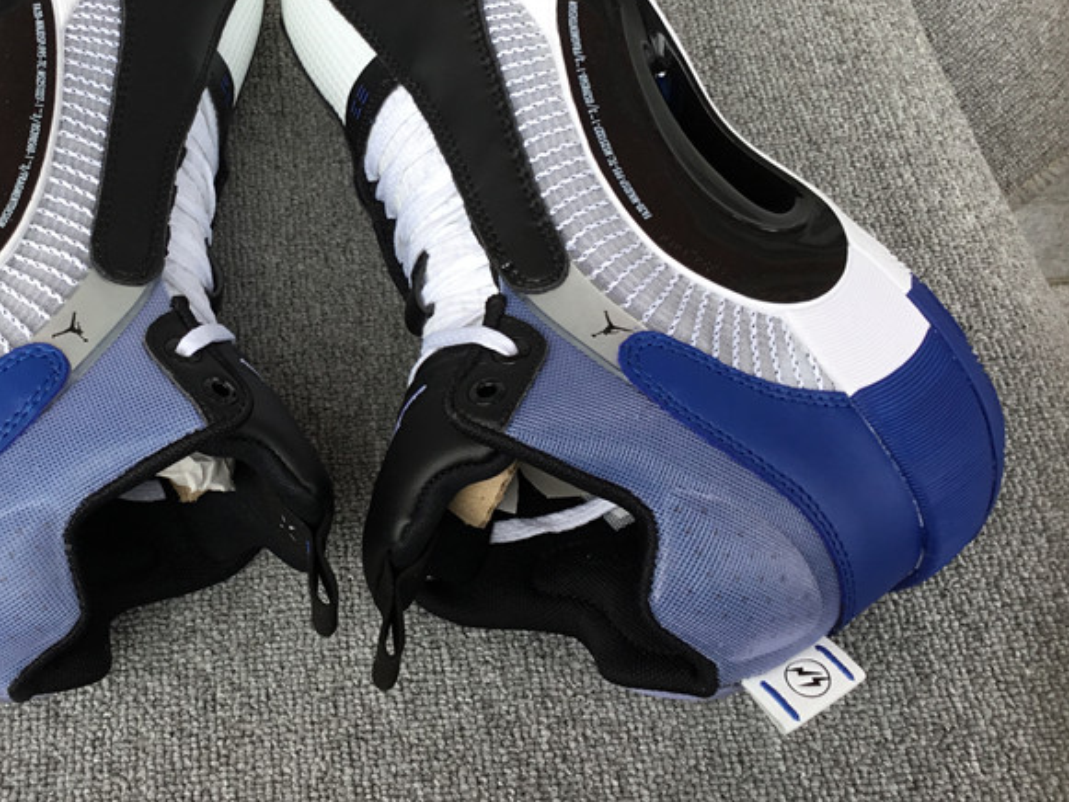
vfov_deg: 30.0
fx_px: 1483
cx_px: 298
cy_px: 260
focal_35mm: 48
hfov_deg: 38.8
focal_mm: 3.3
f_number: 2.4
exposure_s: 1/100
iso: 25
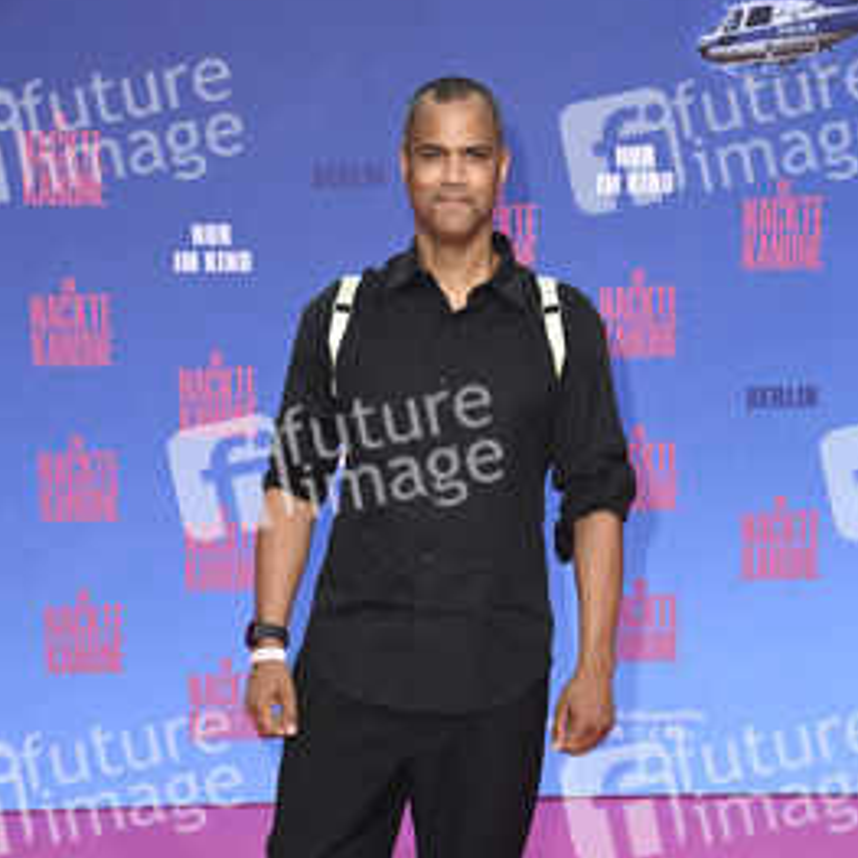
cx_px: 431
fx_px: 2356
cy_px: 626
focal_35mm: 84
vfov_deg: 20.5
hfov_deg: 20.6
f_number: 6.3
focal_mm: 65
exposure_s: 1/250
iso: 250
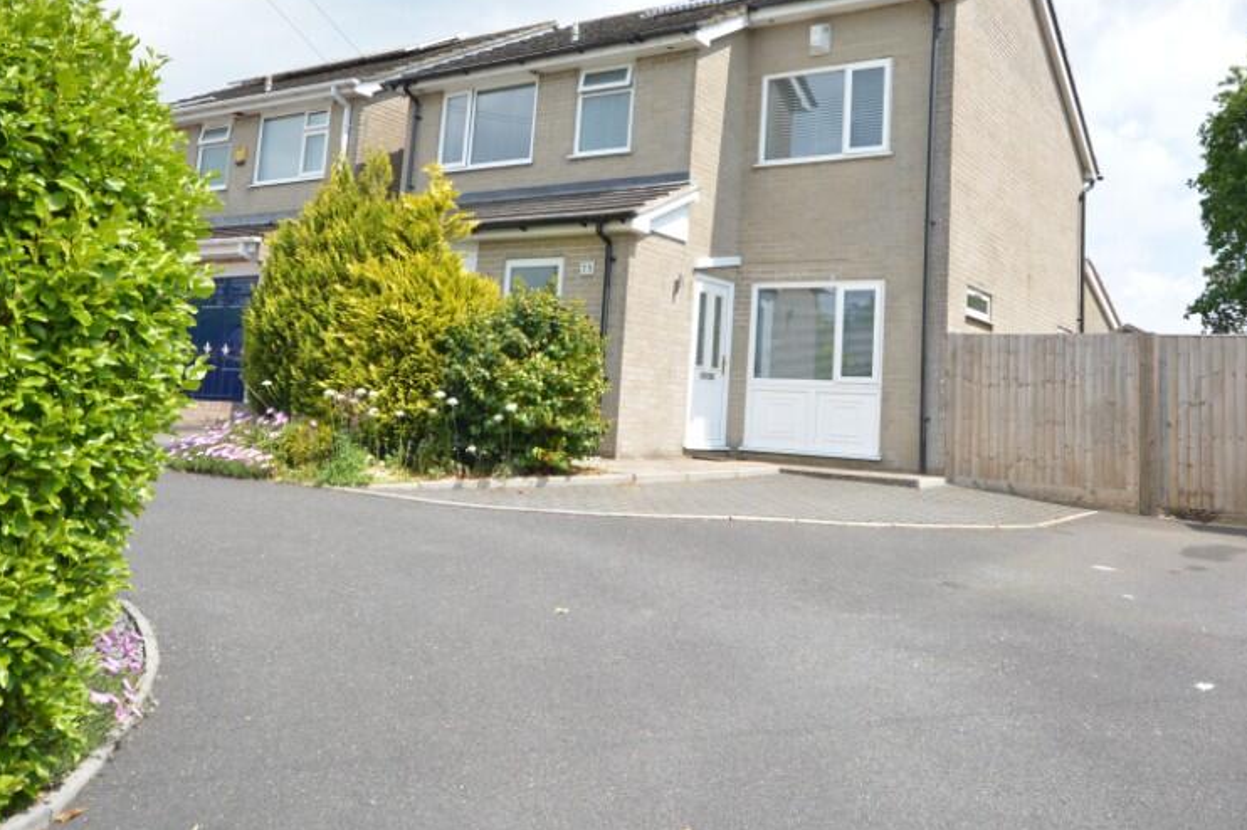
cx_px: 734
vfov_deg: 44.3
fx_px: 1004
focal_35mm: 29
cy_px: 281
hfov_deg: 63.2
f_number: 8
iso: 400
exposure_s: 1/640
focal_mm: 14
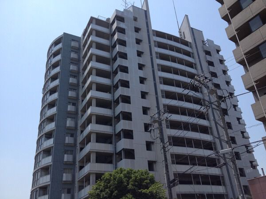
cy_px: 100
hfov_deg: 52.6
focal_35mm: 35
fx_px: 269
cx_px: 133
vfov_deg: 40.7
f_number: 2.4
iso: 50
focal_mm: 4.28
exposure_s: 1/1972
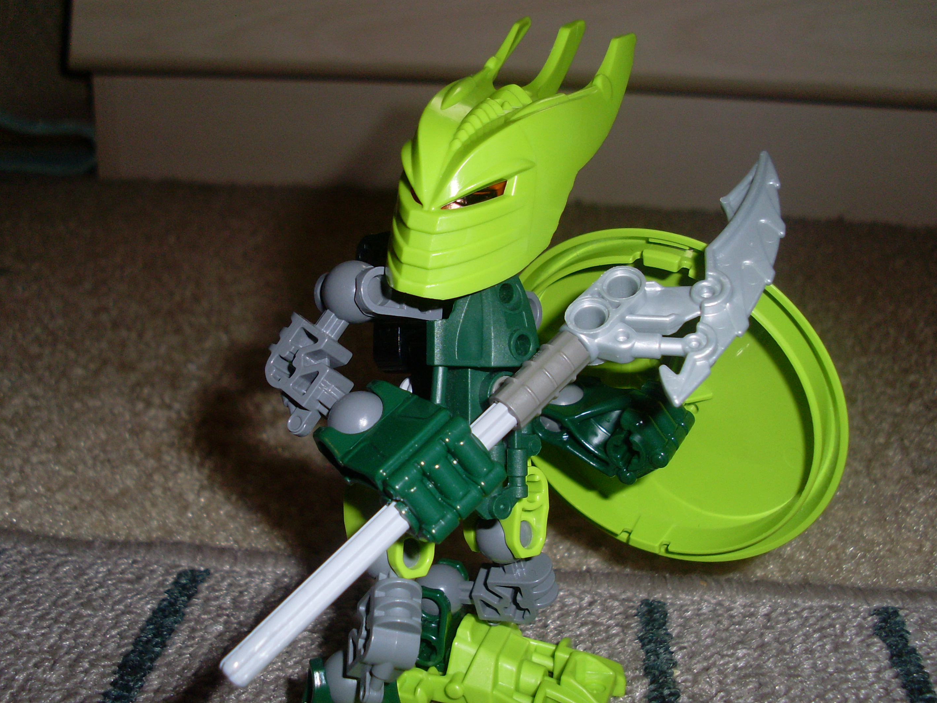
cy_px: 362
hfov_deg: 45.8
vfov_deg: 35.1
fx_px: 1110
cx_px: 454
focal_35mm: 41
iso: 100
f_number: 7.7
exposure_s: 1/45
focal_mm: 6.3
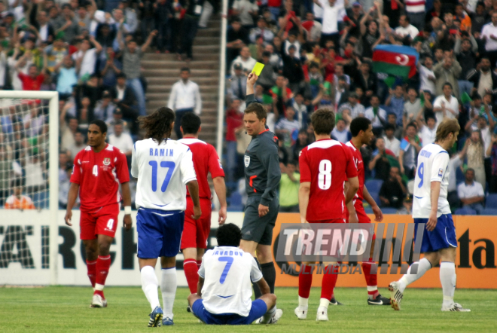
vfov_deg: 4.6
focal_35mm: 300
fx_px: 4147
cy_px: 166
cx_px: 248
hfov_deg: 6.9
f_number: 2.8
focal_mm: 200
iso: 500
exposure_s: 1/800
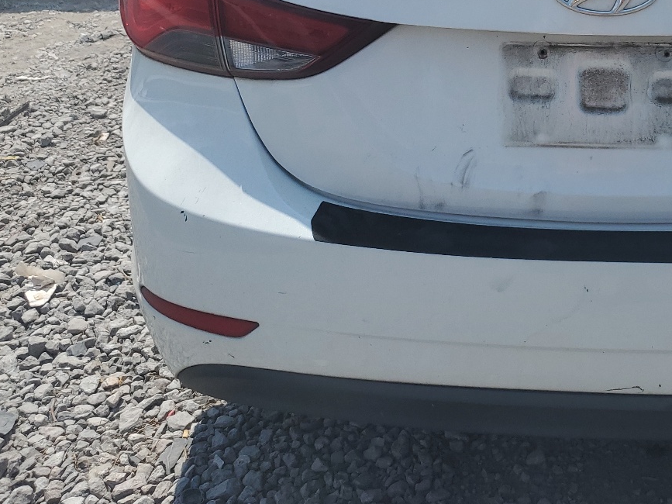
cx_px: 587
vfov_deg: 29.3
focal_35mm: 48
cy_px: 69
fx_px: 932
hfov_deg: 37.4
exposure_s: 1/5000
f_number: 1.5
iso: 50
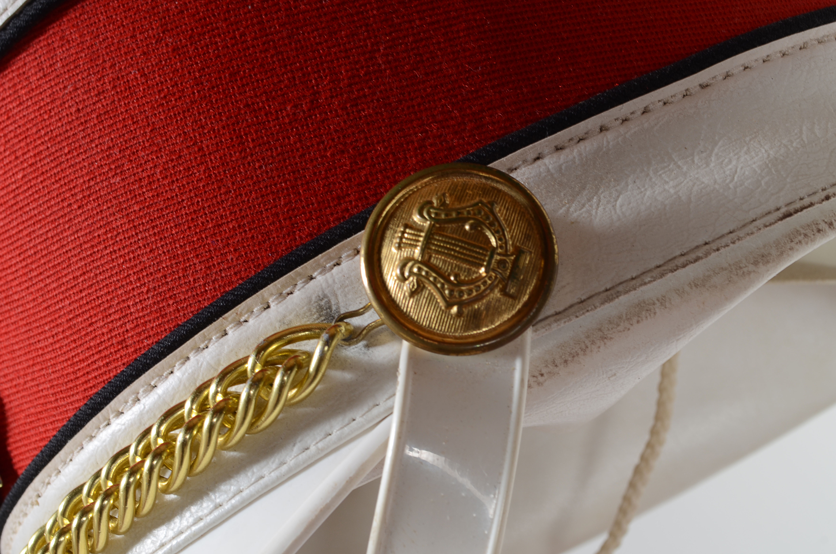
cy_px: 277
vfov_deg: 22.5
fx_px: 1390
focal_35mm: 60
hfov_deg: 33.5
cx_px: 418
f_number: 11
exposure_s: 1/60
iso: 100
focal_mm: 40
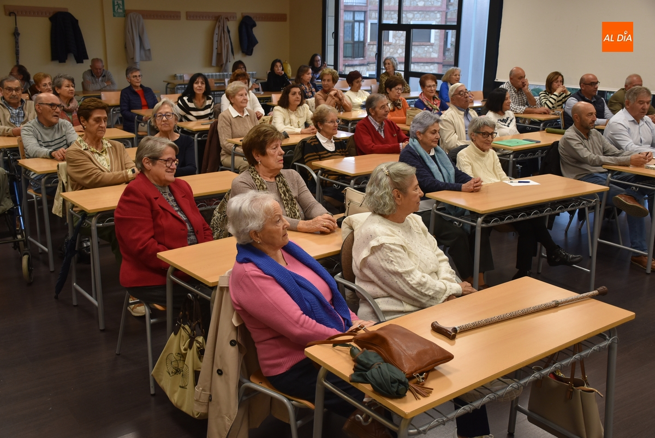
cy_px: 219
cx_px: 328
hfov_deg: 49.5
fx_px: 710
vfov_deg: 34.3
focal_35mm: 39
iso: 450
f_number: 4
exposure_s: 1/60
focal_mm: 26
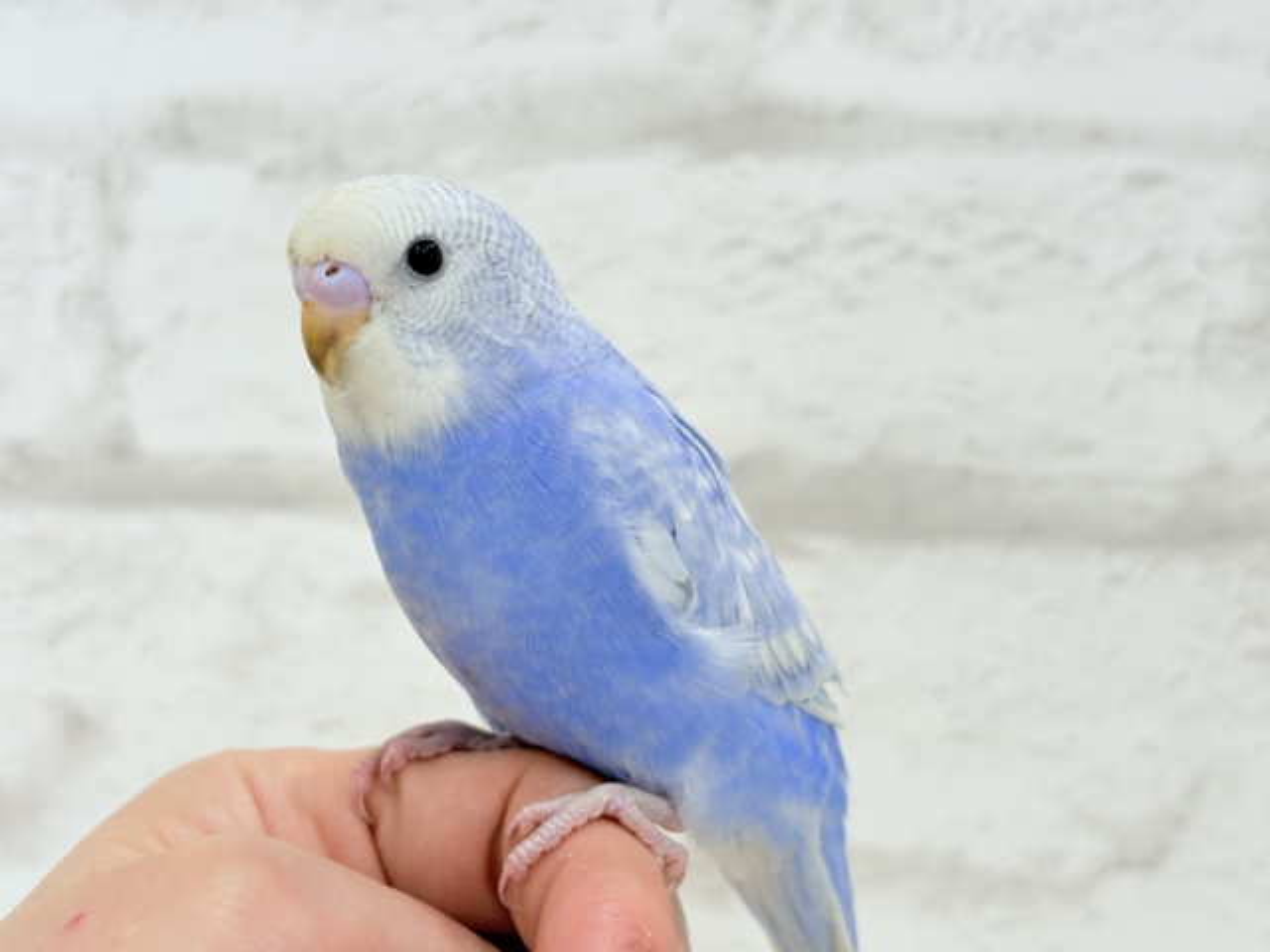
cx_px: 635
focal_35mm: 52
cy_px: 476
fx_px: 1908
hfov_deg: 36.8
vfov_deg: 28.0
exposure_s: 1/50
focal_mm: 5.96
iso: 40
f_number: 1.6
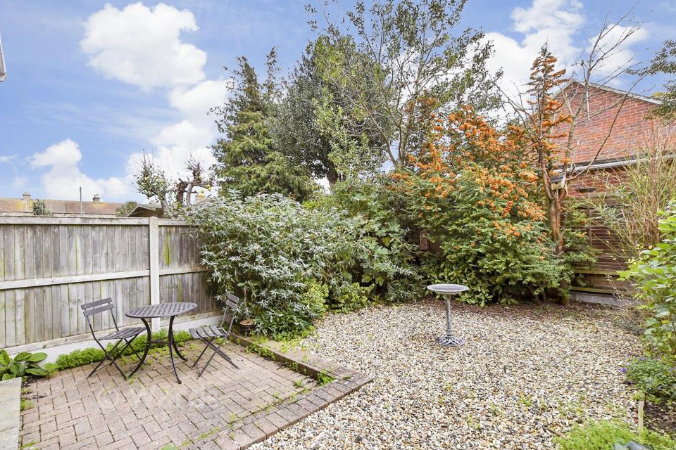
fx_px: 300
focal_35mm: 16
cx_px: 331
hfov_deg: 96.7
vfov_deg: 73.7
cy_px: 232
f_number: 9
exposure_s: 1/400
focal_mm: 10
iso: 2000
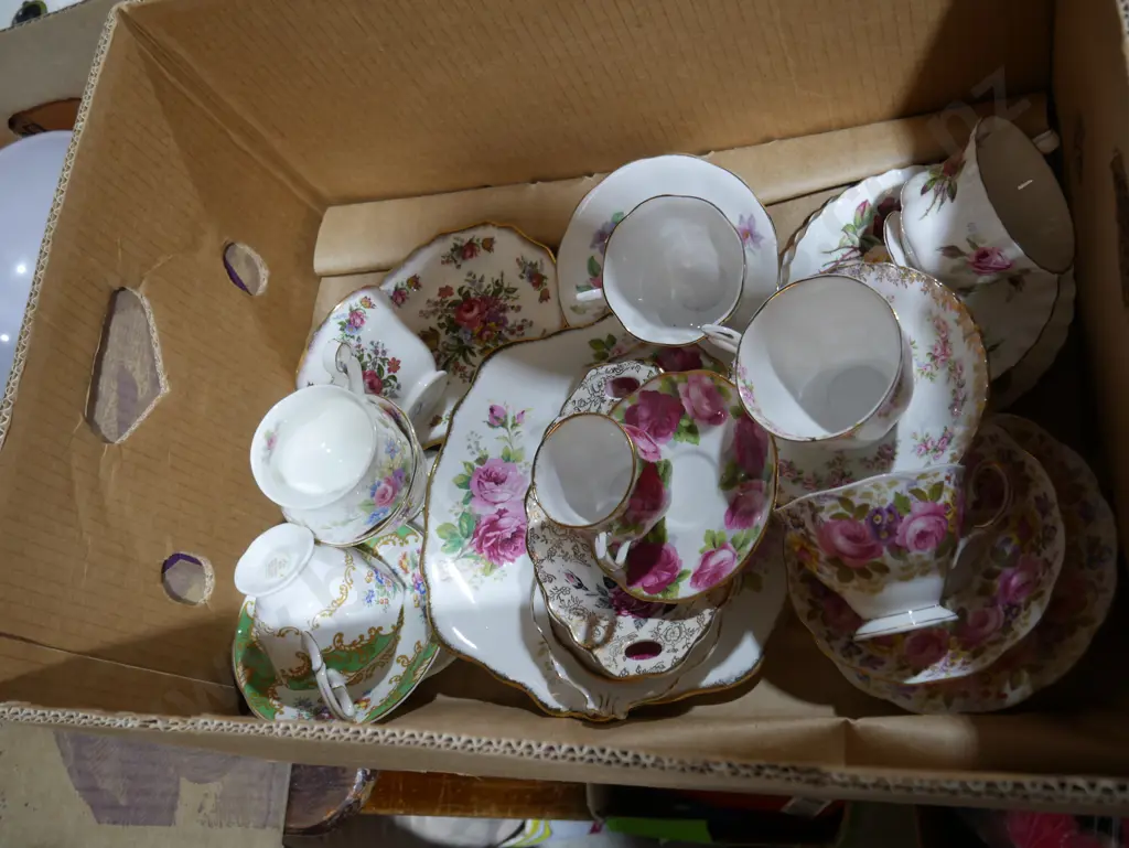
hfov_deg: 56.8
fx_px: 1044
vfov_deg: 44.2
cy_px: 424
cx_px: 564
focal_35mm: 32
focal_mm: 16
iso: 320
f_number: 3.6
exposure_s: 1/60
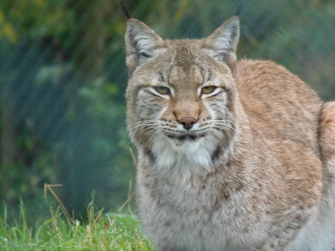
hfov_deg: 2.9
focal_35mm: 684
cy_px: 126
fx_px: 6620
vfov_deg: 2.2
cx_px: 168
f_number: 5.3
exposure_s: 1/200
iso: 400
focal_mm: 126.2
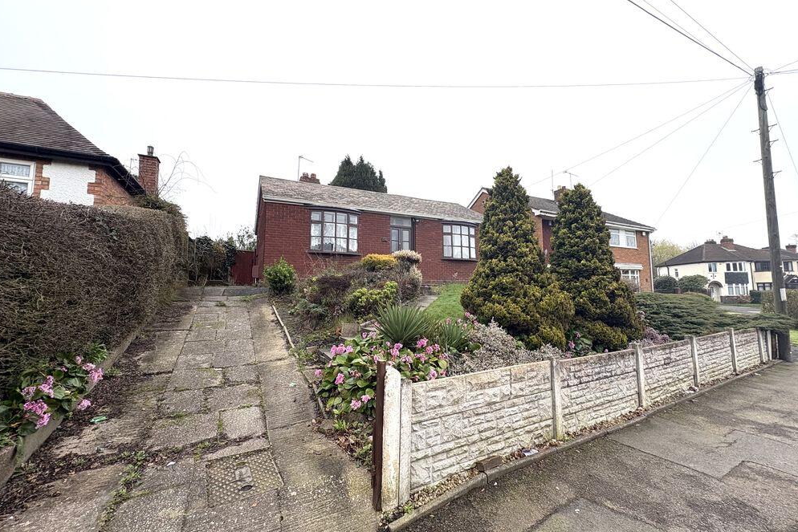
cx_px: 402
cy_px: 262
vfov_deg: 77.3
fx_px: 333
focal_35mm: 15
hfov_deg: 100.4
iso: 40
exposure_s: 1/392
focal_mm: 2.22
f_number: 2.2
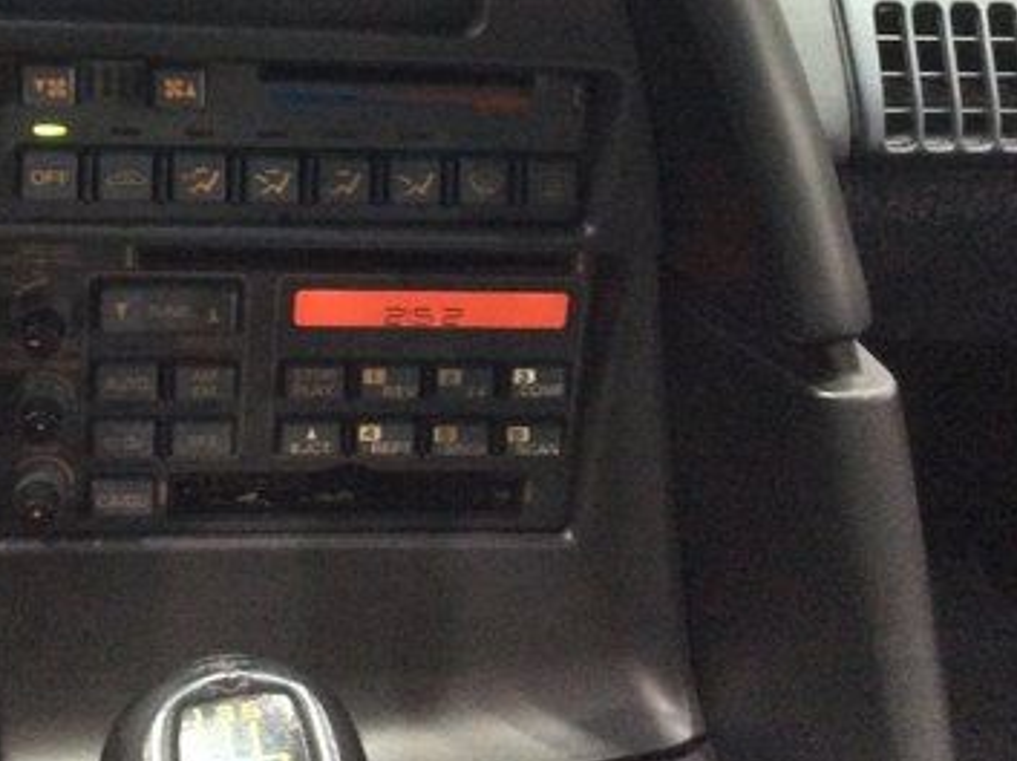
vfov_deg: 24.7
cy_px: 133
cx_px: 334
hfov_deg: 33.0
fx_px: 1702
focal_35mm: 58
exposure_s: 1/15
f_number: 2.4
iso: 400
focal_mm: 3.3
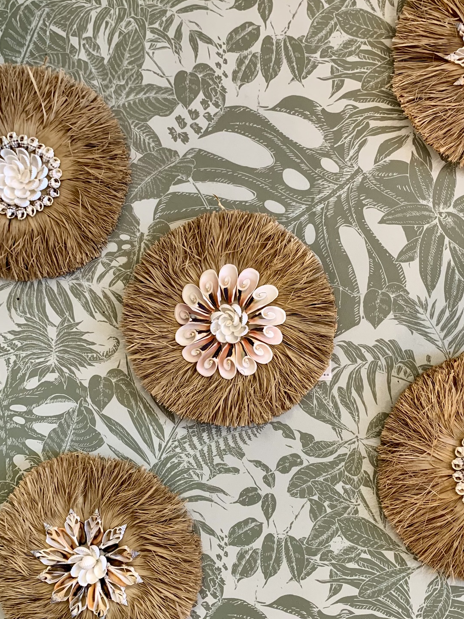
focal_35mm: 37
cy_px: 366
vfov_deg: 49.9
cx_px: 278
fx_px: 661
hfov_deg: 38.5
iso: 160
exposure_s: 1/50
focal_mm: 4.25
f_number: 1.8
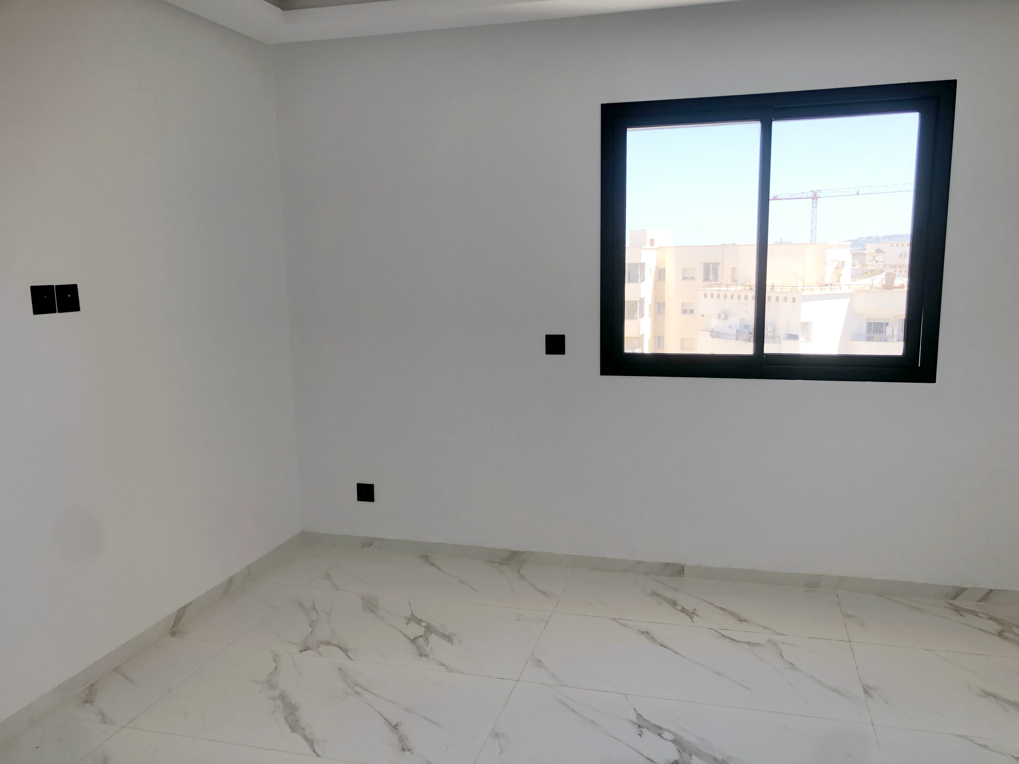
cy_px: 382
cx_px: 510
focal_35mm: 28
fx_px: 824
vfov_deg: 49.7
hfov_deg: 63.4
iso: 20
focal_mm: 4
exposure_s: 1/163
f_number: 1.8
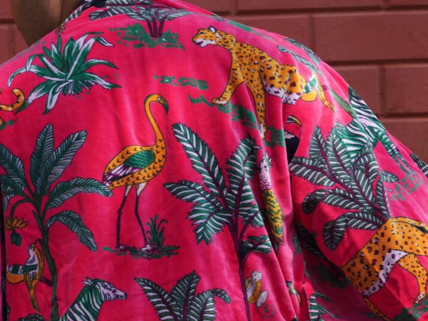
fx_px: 2140
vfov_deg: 8.5
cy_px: 392
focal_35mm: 173
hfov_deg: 11.4
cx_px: 238
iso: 200
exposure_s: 1/125
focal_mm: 50
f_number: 5
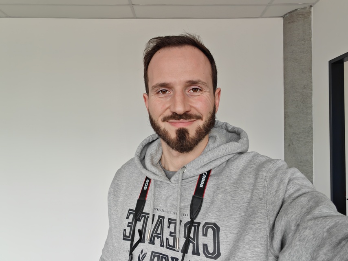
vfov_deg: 54.9
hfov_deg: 69.4
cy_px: 130
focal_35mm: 25
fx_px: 251
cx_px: 174
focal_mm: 2.98
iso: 80
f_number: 2
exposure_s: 1/50
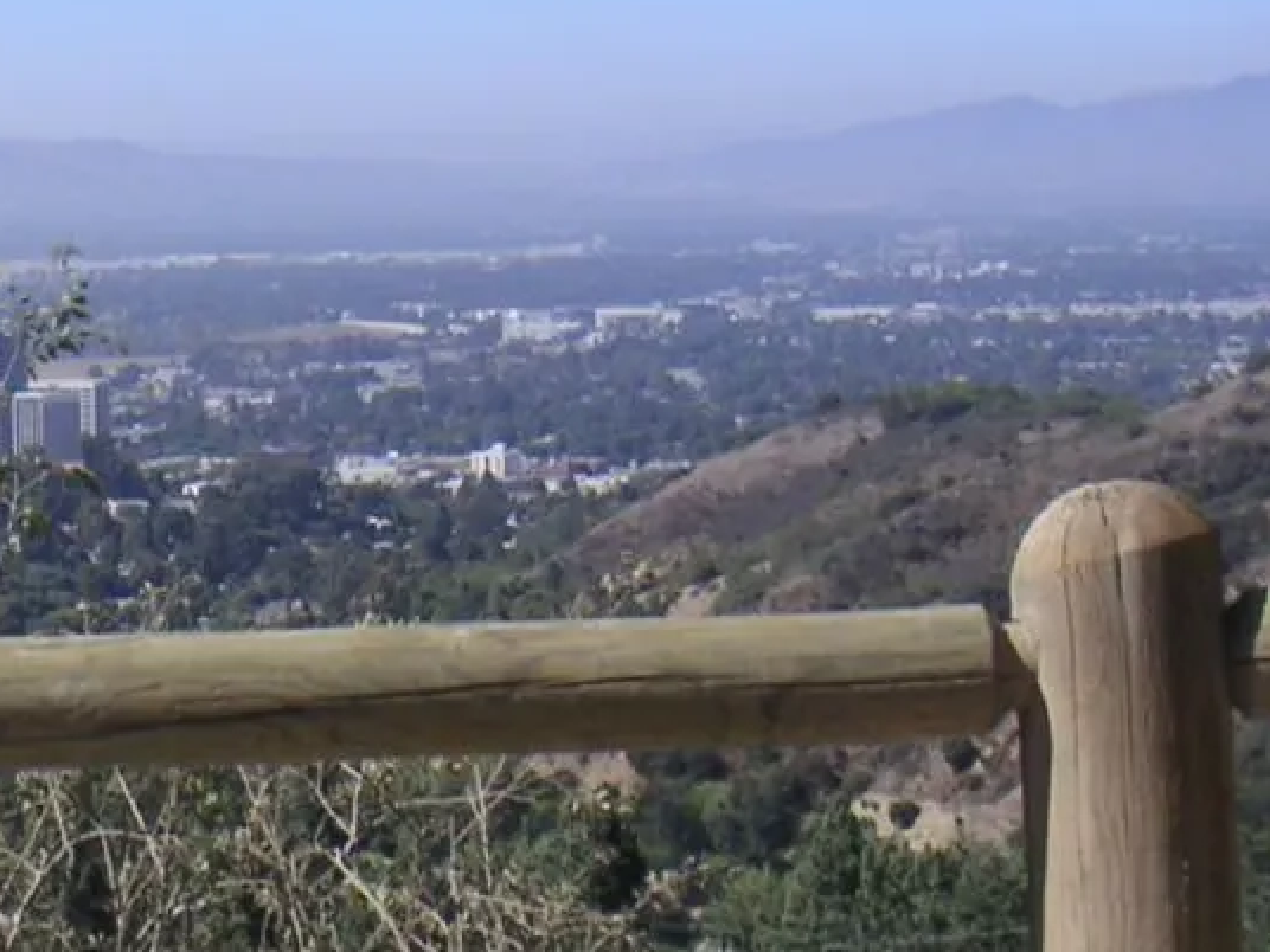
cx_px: -5
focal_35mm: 102
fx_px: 3742
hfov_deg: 18.7
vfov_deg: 14.5
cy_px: 403
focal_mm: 6
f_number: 6.7
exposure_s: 1/180
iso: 50
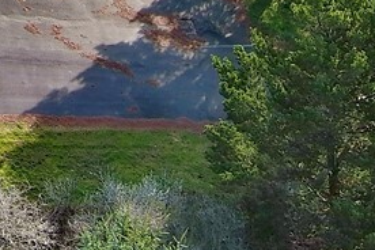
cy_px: -476
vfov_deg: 7.0
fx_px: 1854
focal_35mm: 178
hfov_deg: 10.7
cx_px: -335
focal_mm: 10.57
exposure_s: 1/478
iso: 100
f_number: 2.8
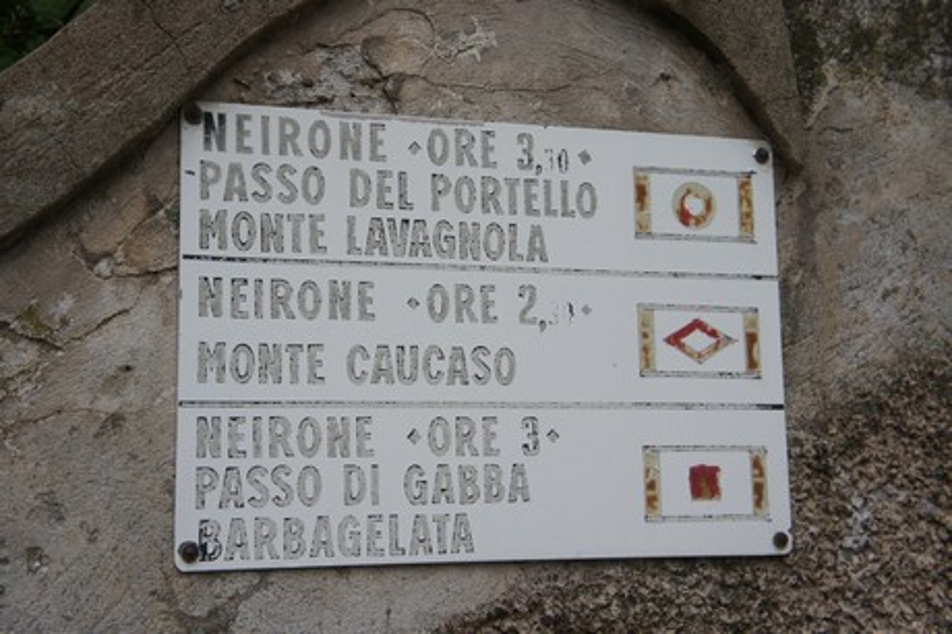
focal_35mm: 52
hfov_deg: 37.9
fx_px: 1387
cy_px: 317
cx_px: 476
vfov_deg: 25.7
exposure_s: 1/250
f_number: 5.6
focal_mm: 35
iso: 500
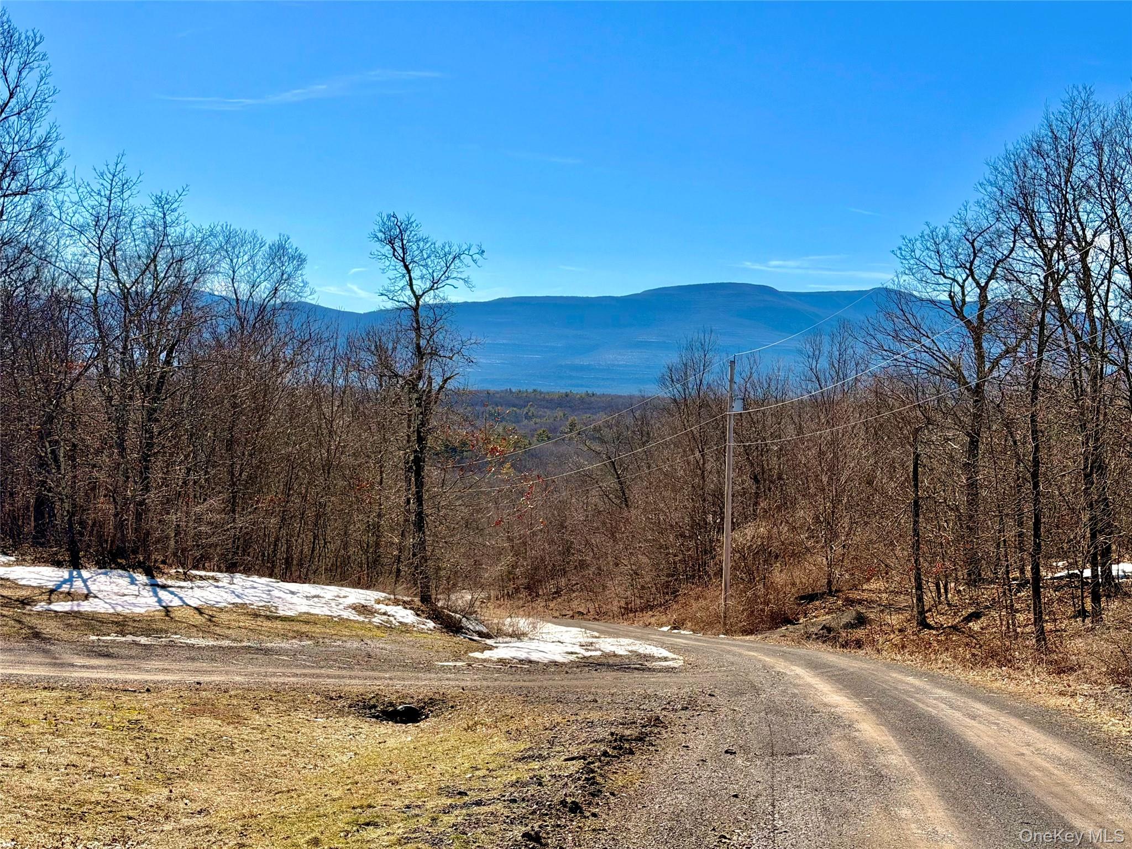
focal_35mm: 48
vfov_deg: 30.3
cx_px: 566
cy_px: 424
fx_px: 1570
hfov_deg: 39.7
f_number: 1.78
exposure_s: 1/6536
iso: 64
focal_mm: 6.76
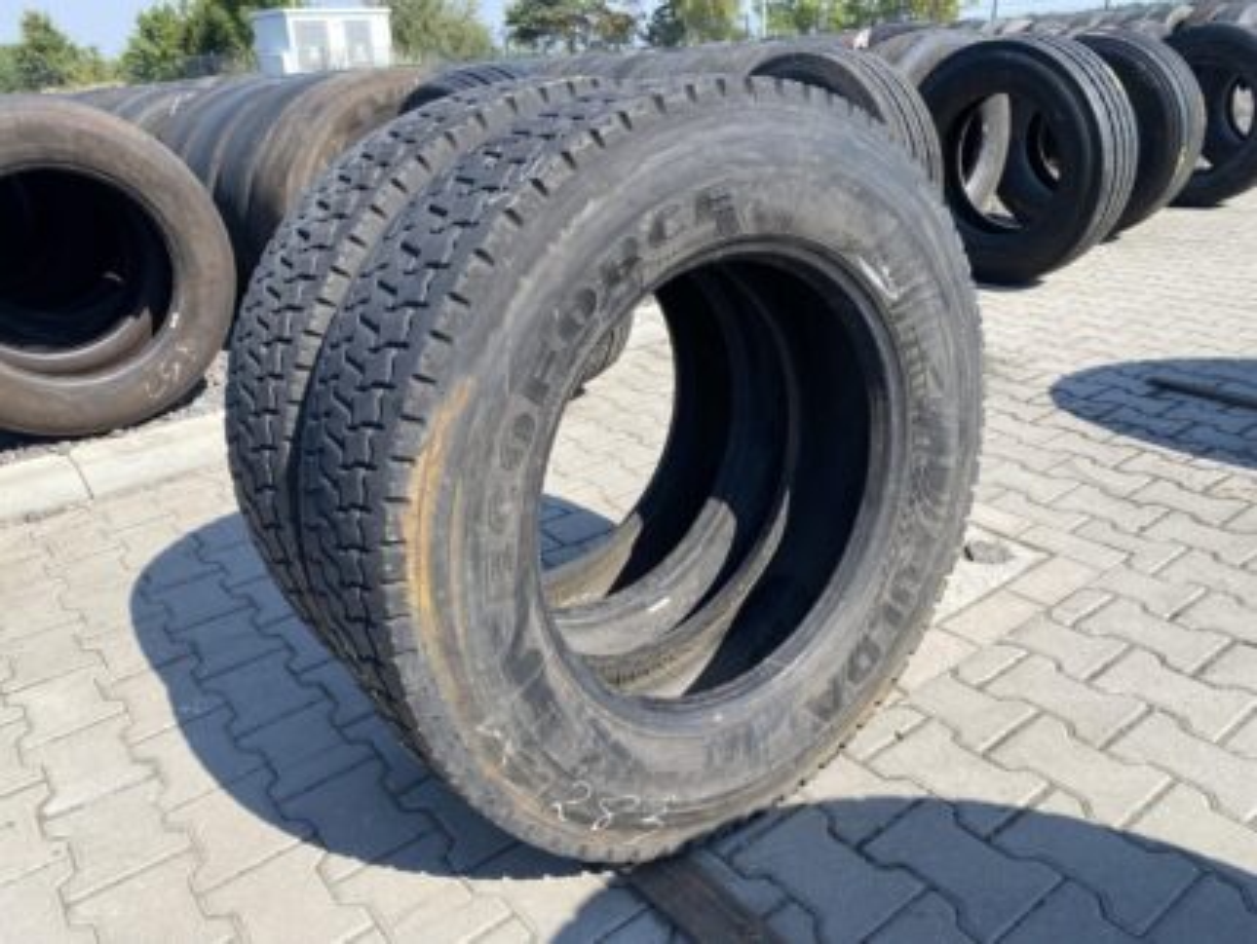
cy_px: 472
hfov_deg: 67.3
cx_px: 628
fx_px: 945
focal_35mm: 26
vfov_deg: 53.1
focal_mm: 4.25
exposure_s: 1/1218
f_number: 1.8
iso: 32
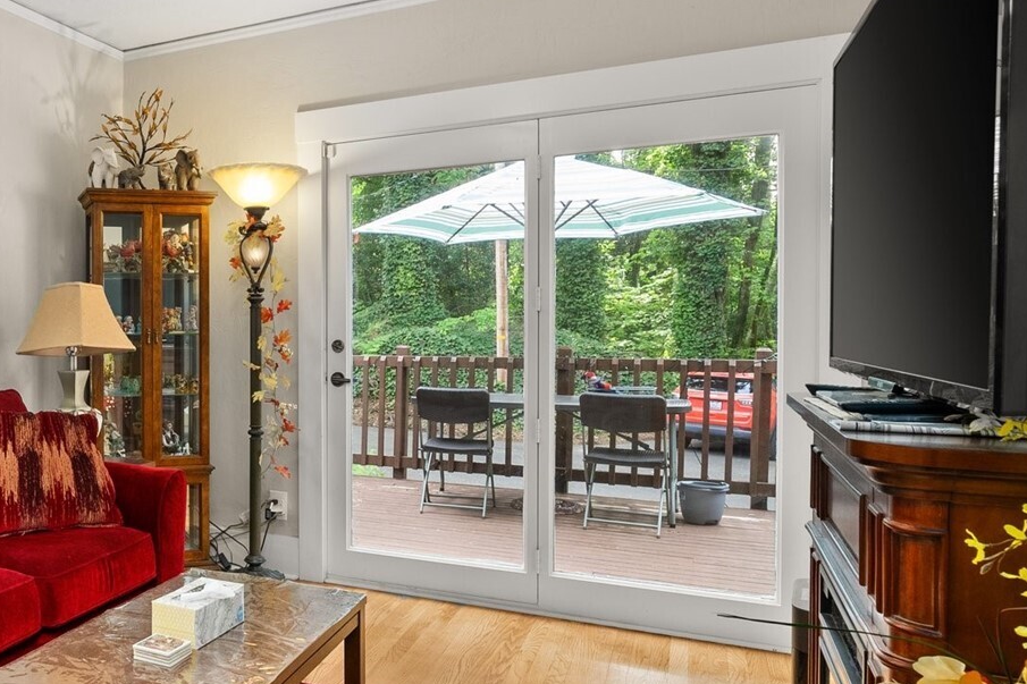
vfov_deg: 43.6
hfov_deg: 55.7
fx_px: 856
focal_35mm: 30
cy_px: 343
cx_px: 152
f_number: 8
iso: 500
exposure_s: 1/1.67
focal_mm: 16
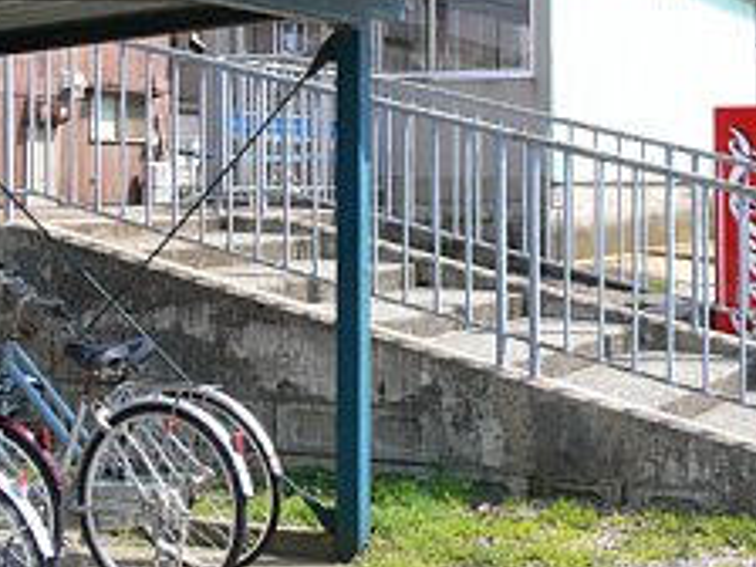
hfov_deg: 26.0
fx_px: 1638
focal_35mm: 75
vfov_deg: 19.4
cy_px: 84
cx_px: 324
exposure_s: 1/125
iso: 80
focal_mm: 8.9
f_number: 5.6
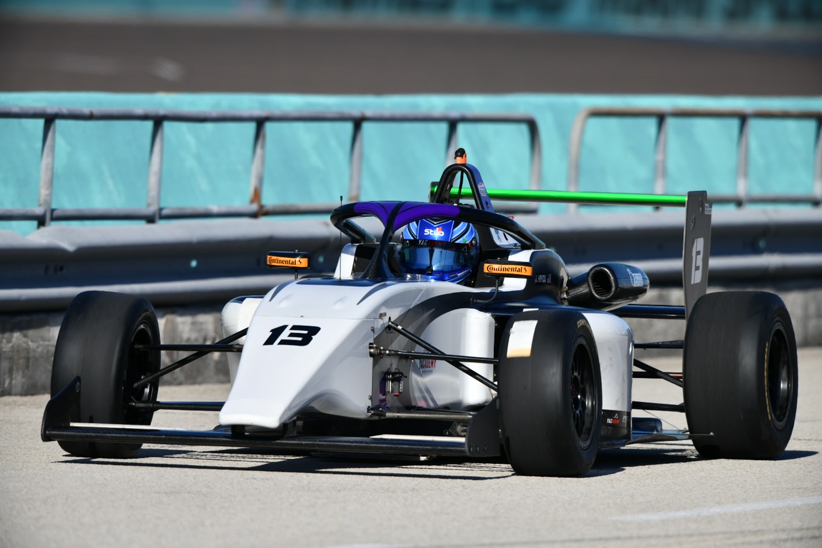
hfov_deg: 2.9
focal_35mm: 700
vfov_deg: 2.0
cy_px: 274
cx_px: 411
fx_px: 15986
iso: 125
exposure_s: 1/1000
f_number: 8
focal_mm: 700
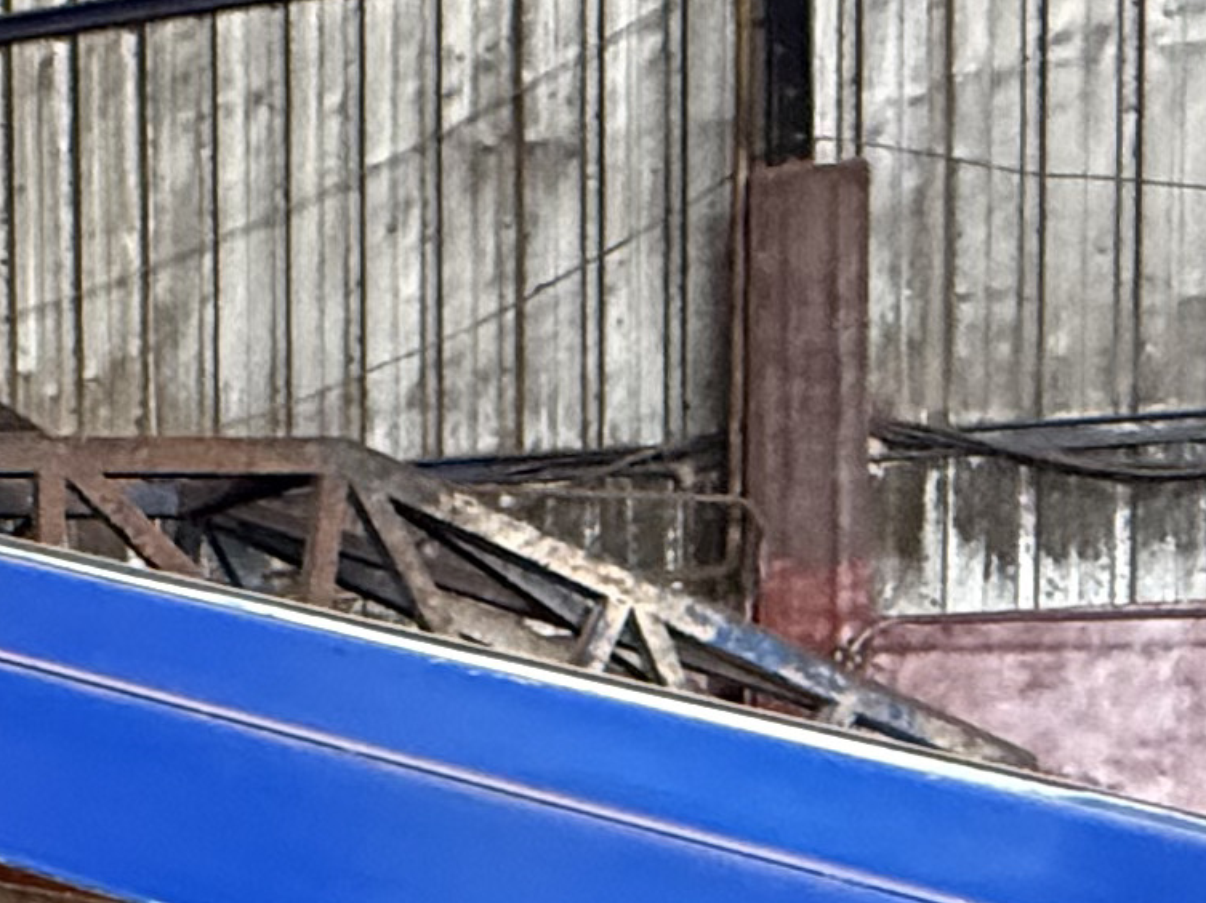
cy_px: 903
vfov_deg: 19.1
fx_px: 2612
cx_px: -505
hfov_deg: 22.3
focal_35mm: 75
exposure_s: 1/60
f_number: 2.2
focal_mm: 2.22
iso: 800
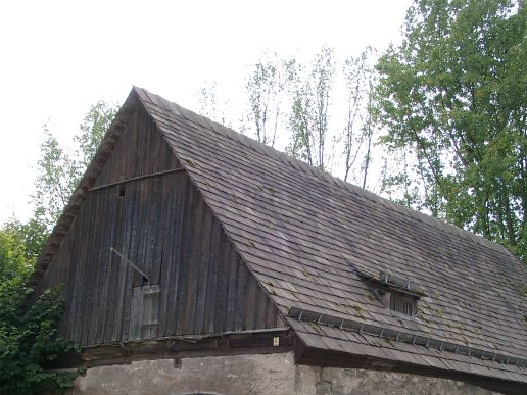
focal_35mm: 62
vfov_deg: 23.4
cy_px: 303
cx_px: 280
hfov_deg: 31.2
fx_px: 944
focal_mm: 8.4
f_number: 4
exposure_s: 1/221
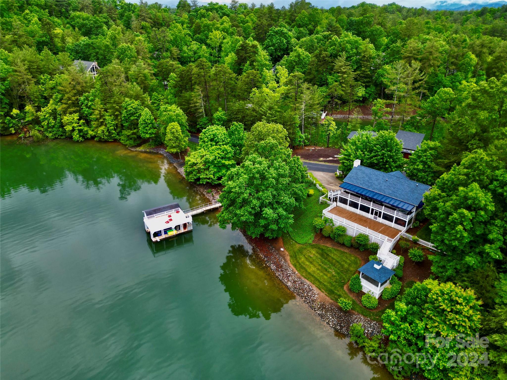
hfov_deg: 71.6
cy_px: 190
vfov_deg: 56.8
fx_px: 352
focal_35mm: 24
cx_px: 254
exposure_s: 1/240
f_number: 1.7
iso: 100
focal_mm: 6.72
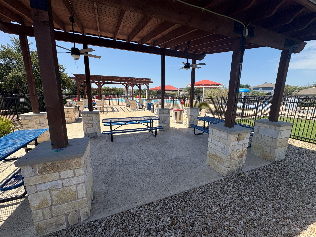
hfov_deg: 102.1
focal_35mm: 14
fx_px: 128
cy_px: 118
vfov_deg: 85.7
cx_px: 158
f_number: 2.2
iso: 40
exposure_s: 1/1976
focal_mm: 2.22
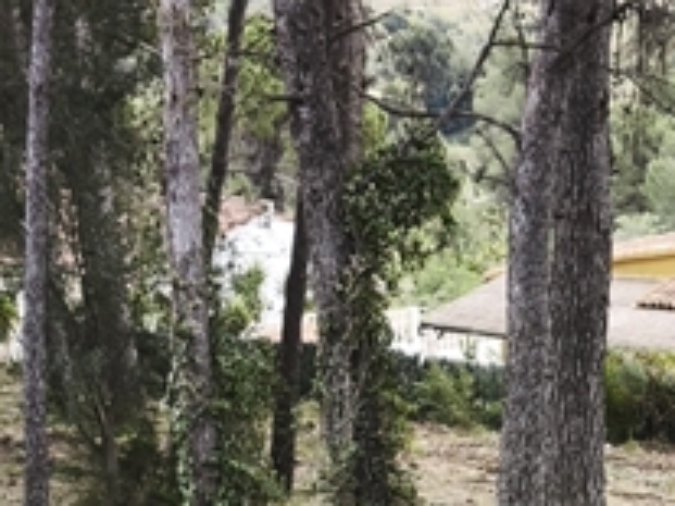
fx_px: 2222
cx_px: 558
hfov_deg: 17.1
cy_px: 950
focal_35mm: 114
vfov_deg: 11.8
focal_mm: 5.35
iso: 80
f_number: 1.7
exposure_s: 1/268
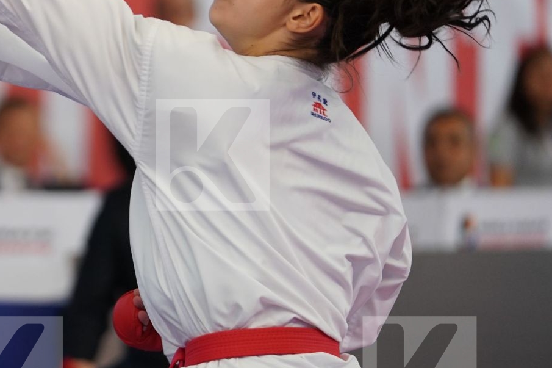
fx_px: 6101
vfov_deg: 3.5
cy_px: 155
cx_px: 6
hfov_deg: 5.2
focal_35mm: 398
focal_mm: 200
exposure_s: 1/1000
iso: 1600
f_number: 2.8
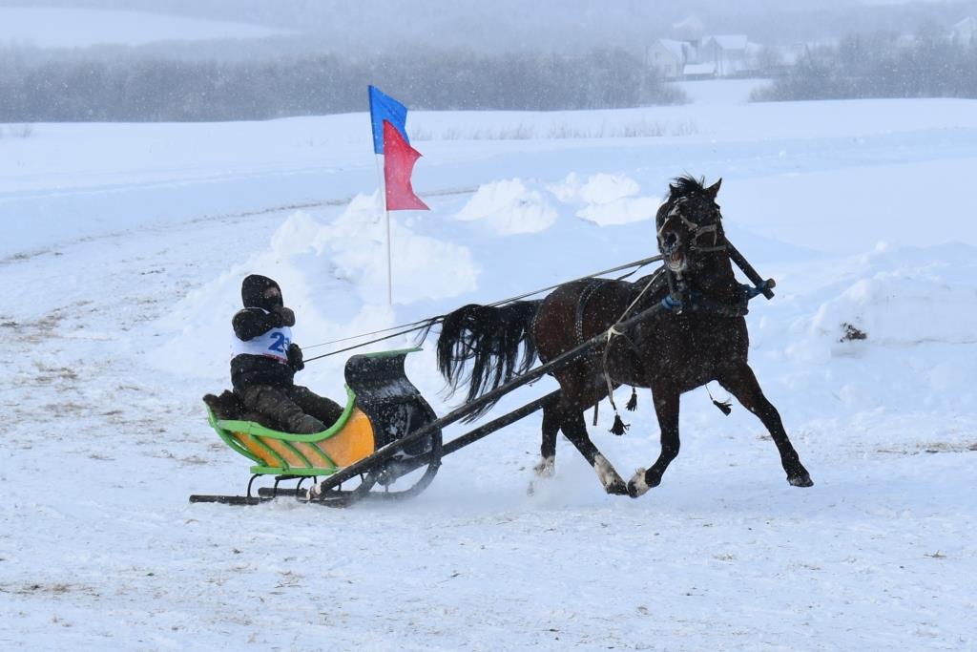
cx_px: 488
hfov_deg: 24.6
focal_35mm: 82
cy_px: 326
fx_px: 2239
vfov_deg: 16.6
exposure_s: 1/320
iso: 100
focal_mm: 55
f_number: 9
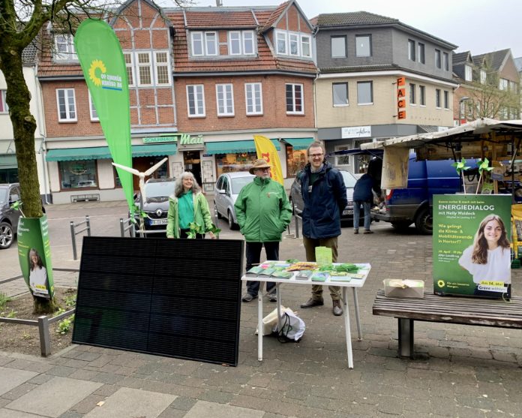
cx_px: 246
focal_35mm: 28
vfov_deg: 51.5
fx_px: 433
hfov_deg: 62.2
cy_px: 210
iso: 50
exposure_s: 1/121
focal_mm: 4.25
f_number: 1.8
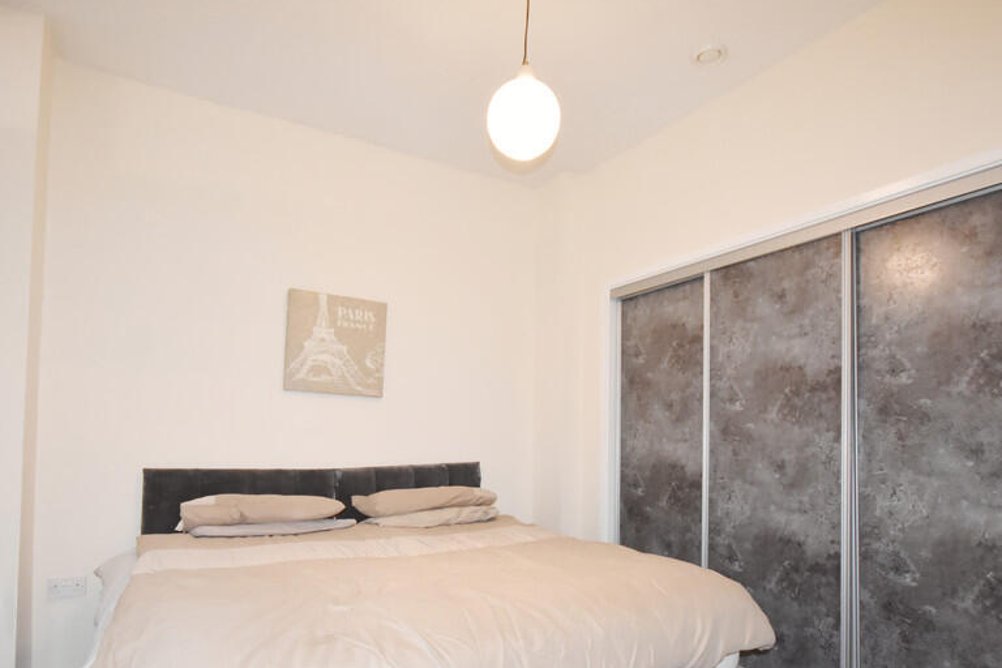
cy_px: 427
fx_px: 557
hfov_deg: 83.9
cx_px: 480
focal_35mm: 20
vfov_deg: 60.9
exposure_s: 1/60
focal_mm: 10
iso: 2200
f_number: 4
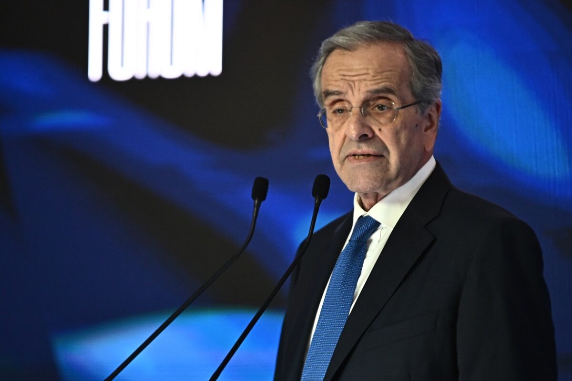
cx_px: 286
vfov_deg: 4.6
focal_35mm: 300
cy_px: 190
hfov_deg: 6.9
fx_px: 4766
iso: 3200
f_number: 2.8
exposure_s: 1/400
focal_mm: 200
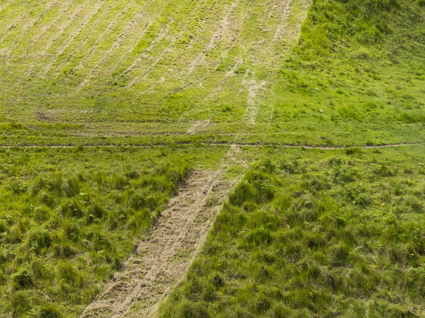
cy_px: -85
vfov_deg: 19.3
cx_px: 5
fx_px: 871
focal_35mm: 71
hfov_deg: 26.1
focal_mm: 12.29
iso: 200
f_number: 5.6
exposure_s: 1/800
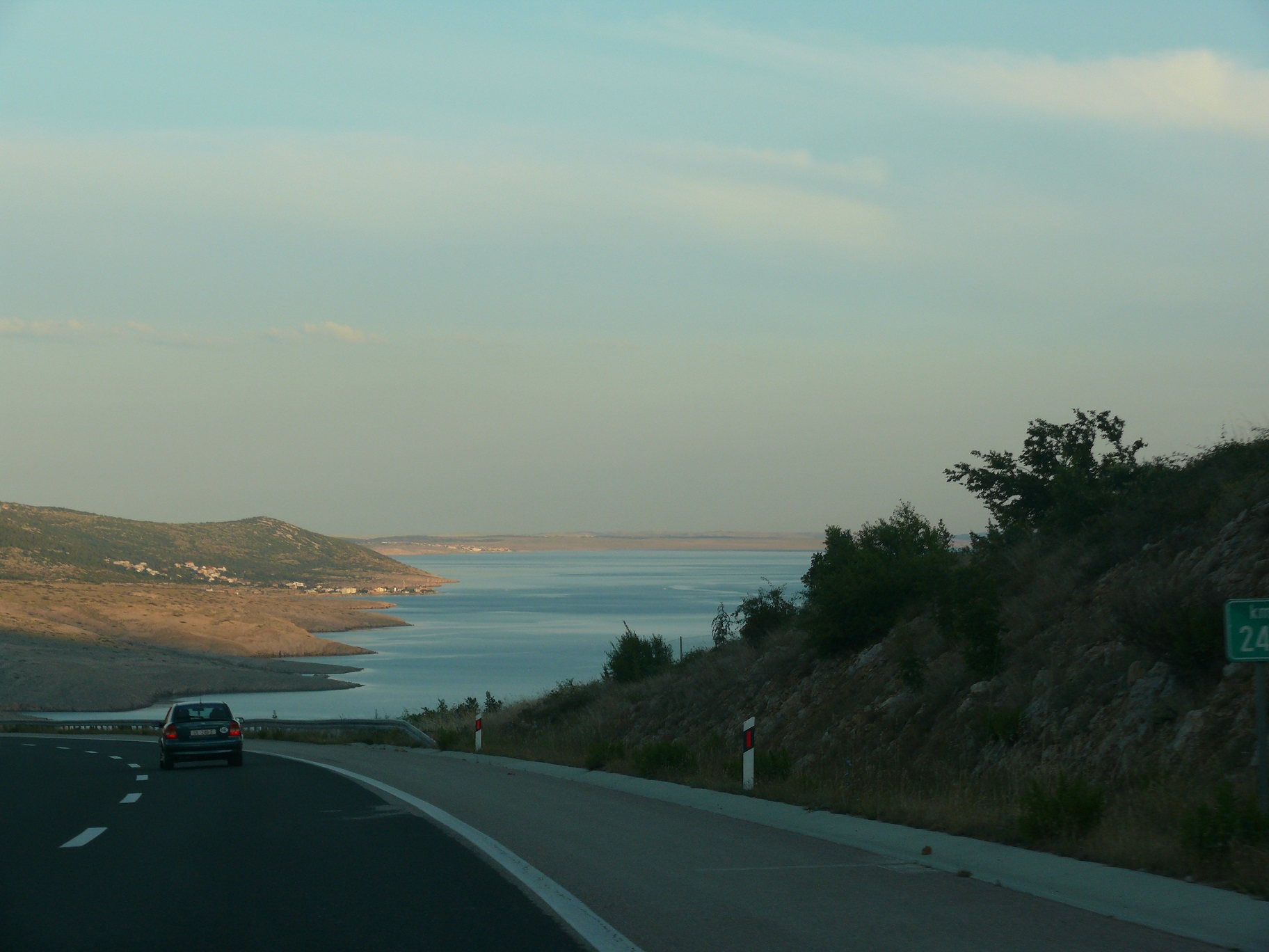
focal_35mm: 106
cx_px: 634
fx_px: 3886
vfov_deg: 14.0
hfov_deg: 18.5
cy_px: 476
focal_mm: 22.5
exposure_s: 1/250
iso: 100
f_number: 5.6
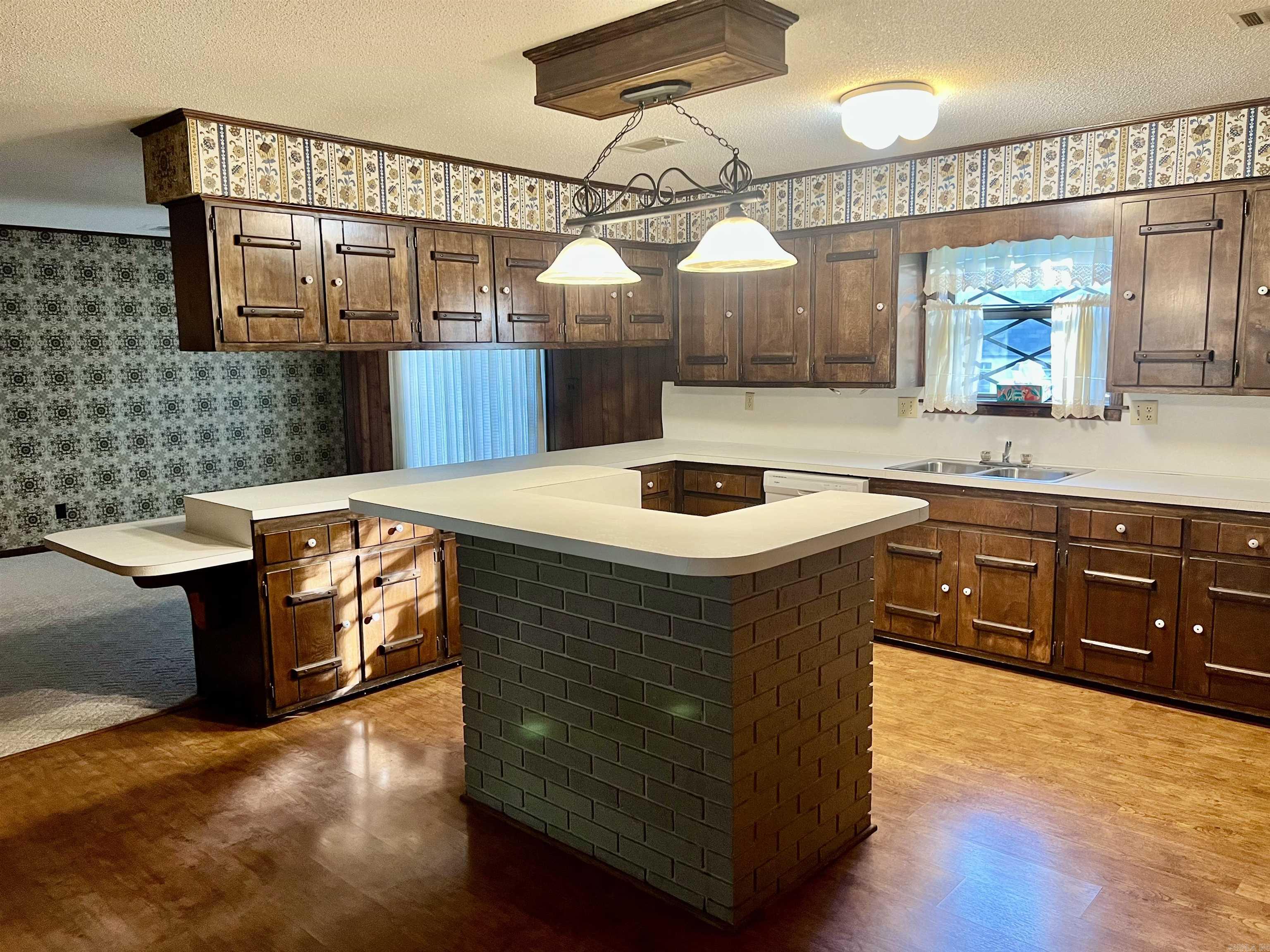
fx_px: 954
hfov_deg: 67.3
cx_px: 635
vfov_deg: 53.1
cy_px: 476
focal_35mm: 26
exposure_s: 1/60
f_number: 1.5
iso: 160
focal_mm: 5.7
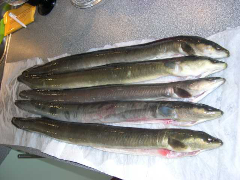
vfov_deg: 37.7
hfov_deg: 49.0
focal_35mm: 38
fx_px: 263
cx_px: 120
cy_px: 90
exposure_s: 1/60
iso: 100
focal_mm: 8
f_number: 2.8
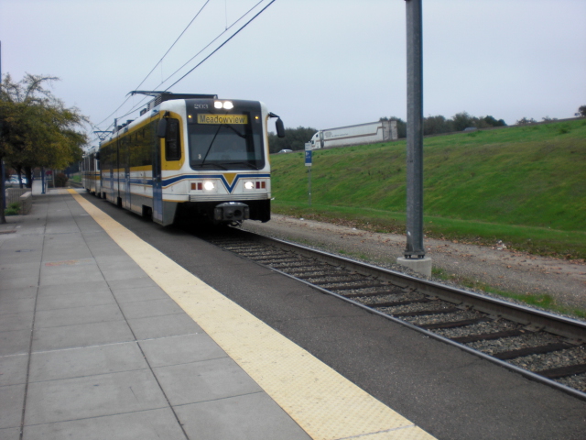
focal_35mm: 38
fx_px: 643
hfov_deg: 49.0
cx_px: 293
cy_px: 220
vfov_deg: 37.7
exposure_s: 1/200
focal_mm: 6.3
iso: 64
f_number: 3.1
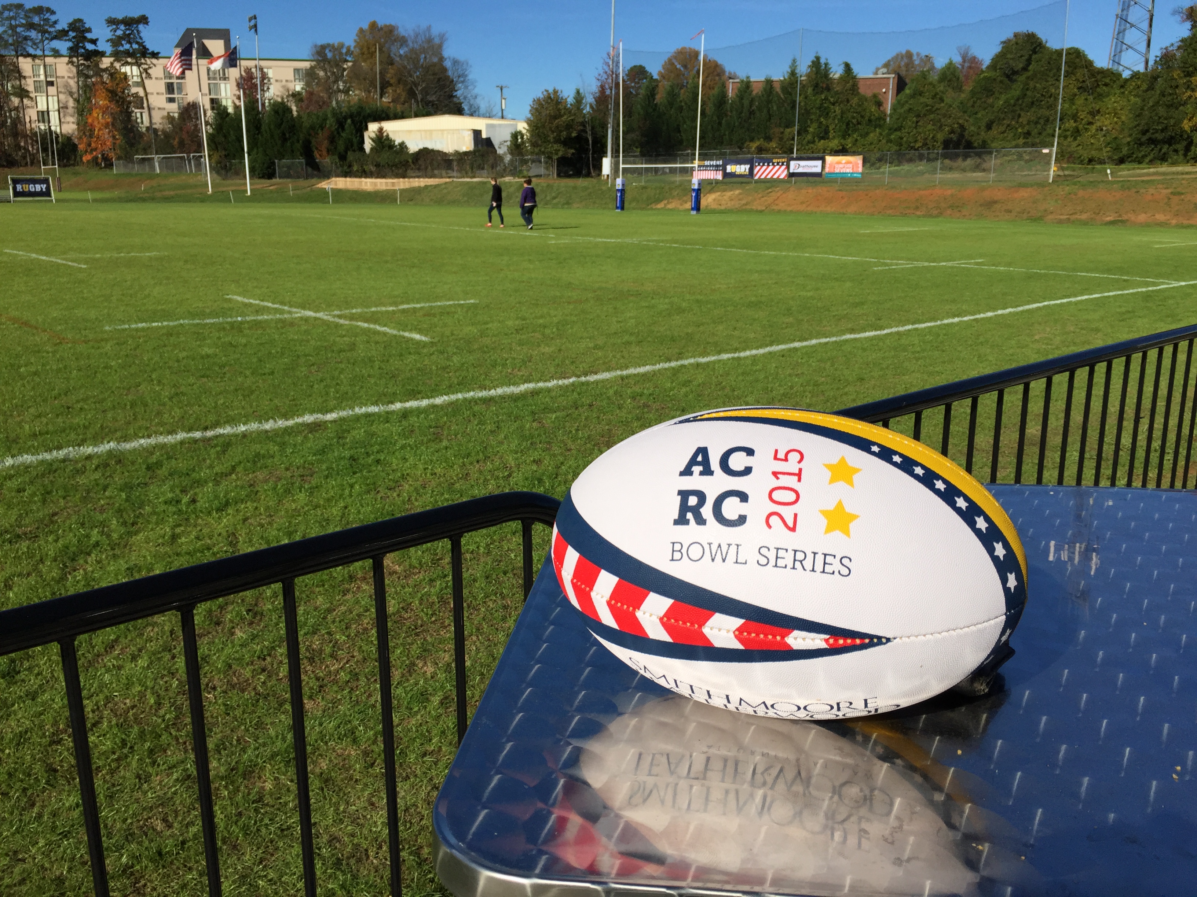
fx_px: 1003
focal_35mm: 29
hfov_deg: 61.7
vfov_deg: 48.2
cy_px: 448
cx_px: 598
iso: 32
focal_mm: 4.15
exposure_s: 1/3968
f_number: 2.2
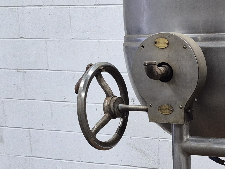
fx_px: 546
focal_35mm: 84
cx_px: 185
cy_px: 191
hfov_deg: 22.9
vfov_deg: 17.0
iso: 320
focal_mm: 5.4
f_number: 1.8
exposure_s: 1/120
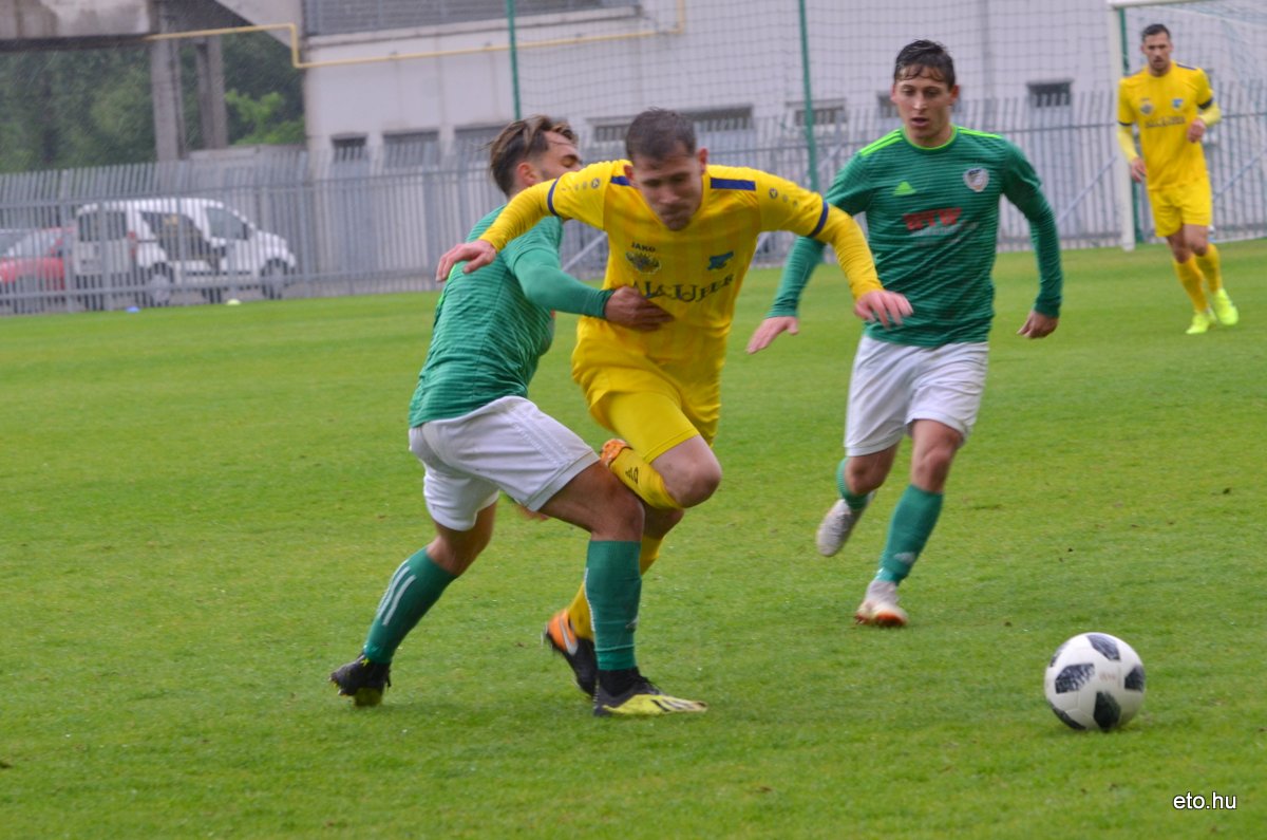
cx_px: 634
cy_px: 420
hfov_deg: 11.3
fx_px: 6428
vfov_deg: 7.5
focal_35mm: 183
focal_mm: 122
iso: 500
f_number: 7.1
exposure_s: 1/160
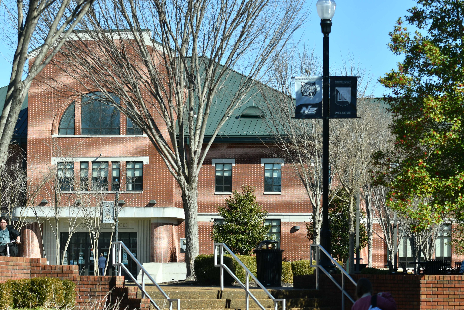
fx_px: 1933
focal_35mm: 150
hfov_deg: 13.7
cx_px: 232
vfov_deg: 9.1
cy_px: 155
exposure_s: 1/1250
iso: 100
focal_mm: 75
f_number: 4
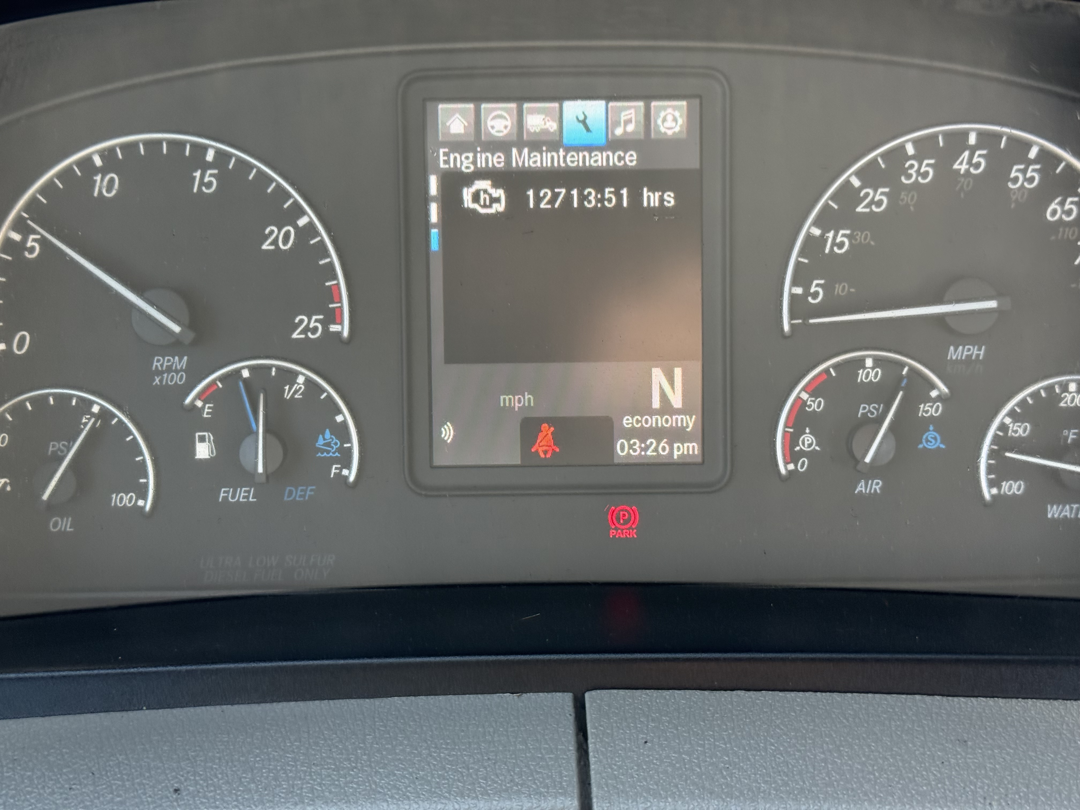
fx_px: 1498
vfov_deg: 30.3
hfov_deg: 39.7
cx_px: 540
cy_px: 405
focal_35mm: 48
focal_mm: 6.76
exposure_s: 1/205
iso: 125
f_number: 1.78
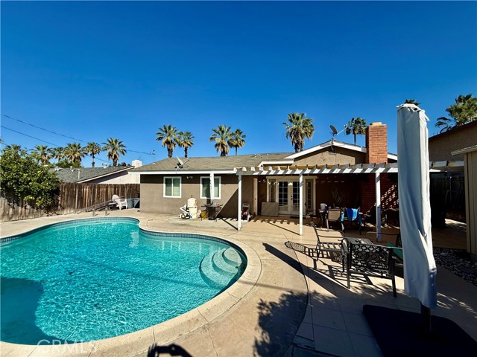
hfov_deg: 102.1
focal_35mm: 14
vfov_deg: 85.7
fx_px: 193
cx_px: 238
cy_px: 178
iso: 50
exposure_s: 1/4149
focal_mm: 2.22
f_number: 2.2
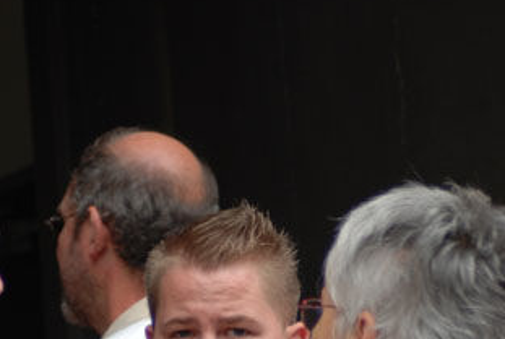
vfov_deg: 4.0
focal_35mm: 347
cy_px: 371
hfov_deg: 5.9
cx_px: 193
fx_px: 4879
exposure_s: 1/125
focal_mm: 90
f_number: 4.2
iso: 100
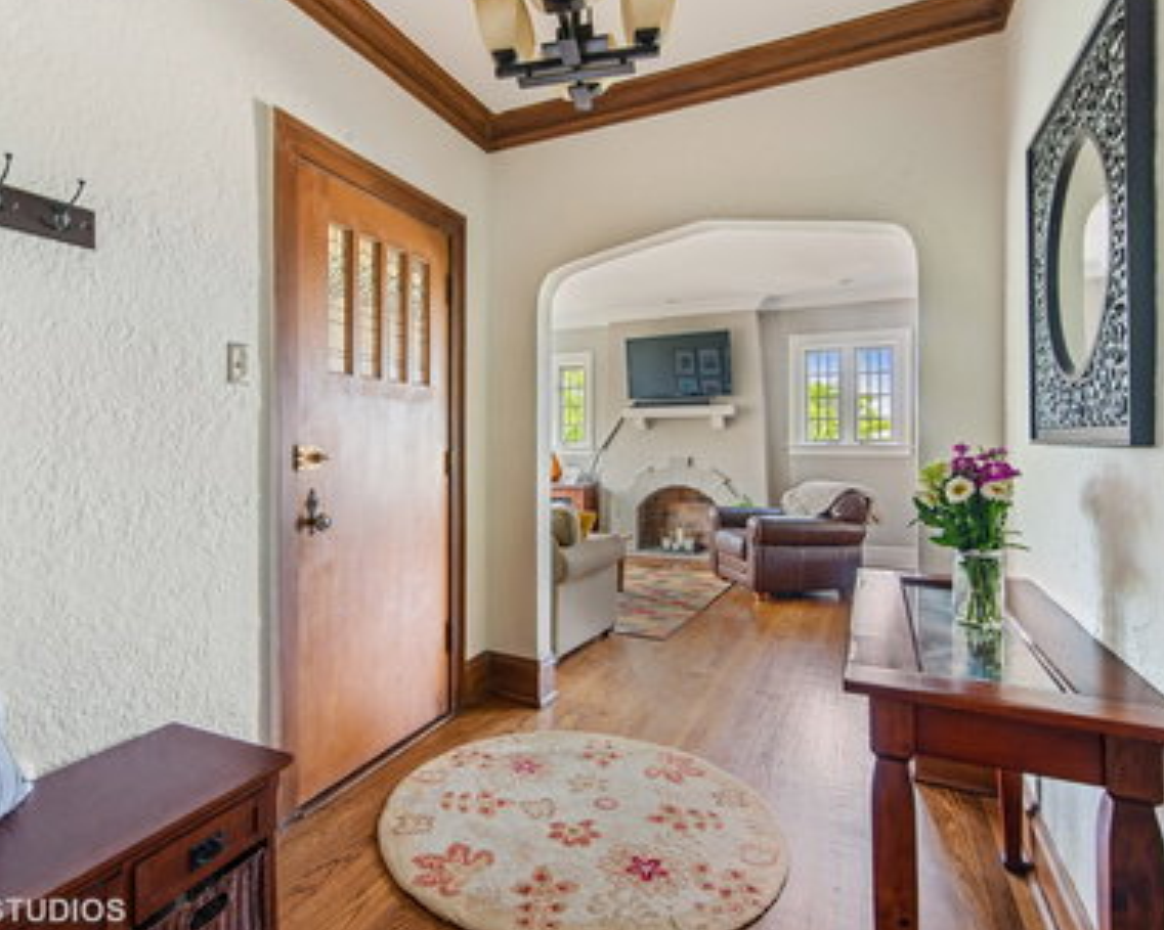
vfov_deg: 70.8
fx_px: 654
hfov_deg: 83.1
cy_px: 470
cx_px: 534
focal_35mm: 19
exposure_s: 1.6
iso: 200
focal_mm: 16
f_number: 8
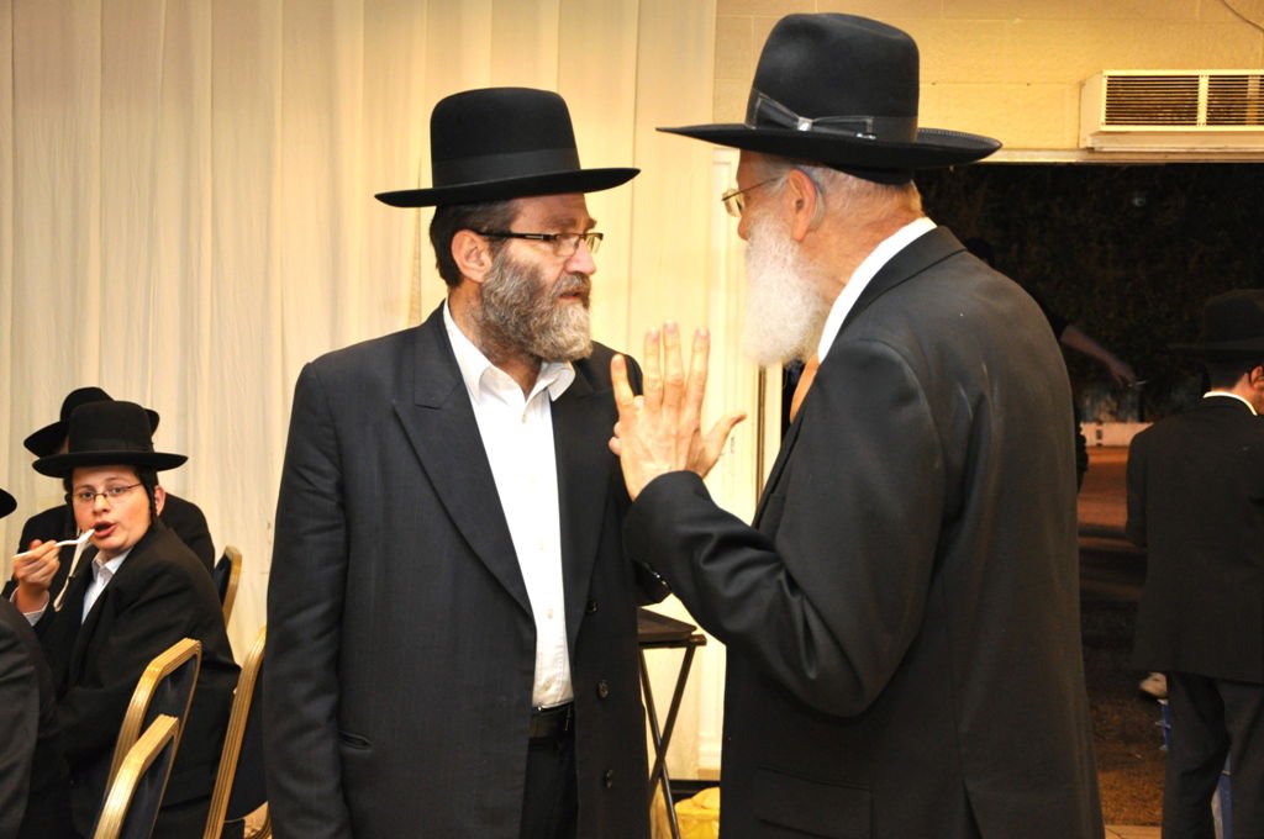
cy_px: 420
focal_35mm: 48
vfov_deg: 28.0
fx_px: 1683
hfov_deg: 41.2
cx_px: 632
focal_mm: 32
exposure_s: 1/60
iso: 800
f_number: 4.2
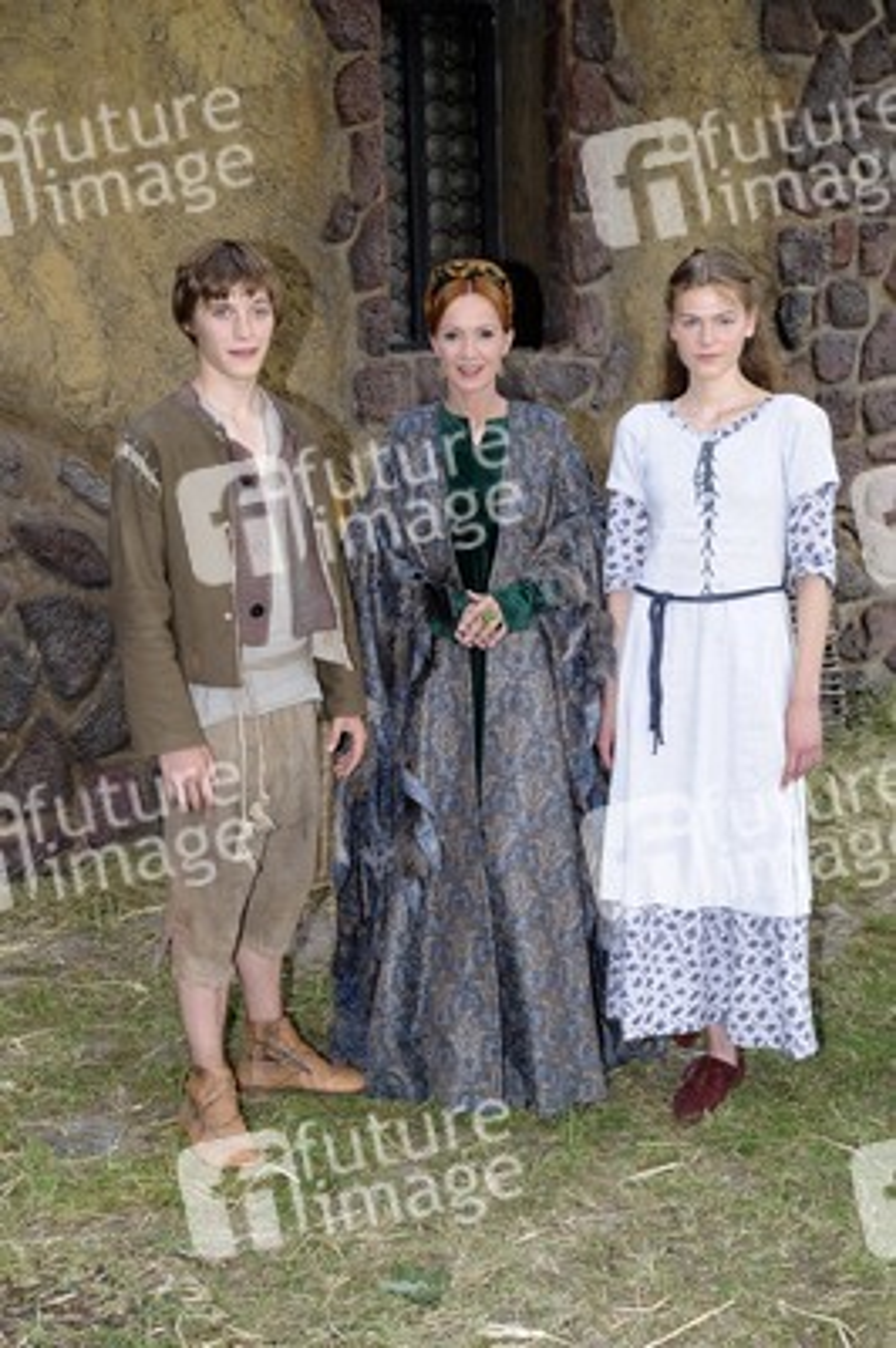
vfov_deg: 36.3
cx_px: 448
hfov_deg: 24.6
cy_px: 674
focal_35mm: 55
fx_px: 2057
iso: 400
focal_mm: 55
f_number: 6.3
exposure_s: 1/160
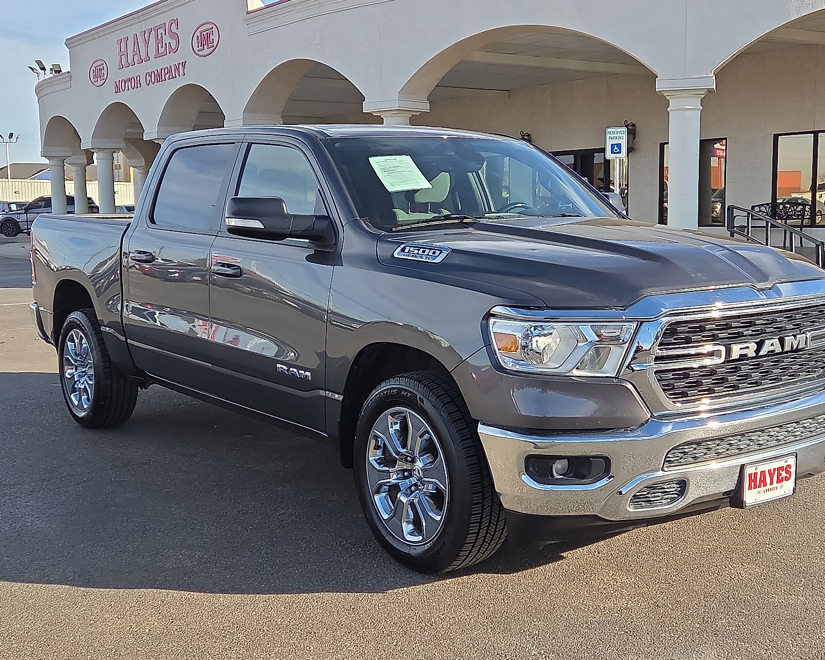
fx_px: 1074
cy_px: 331
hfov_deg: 42.0
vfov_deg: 34.2
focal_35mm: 44
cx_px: 425
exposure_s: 1/909
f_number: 1.8
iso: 25
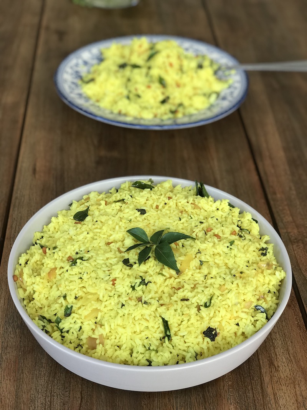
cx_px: 154
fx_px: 674
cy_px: 205
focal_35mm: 57
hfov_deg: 25.7
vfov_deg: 33.8
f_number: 2.8
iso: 25
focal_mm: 6.6
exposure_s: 1/50
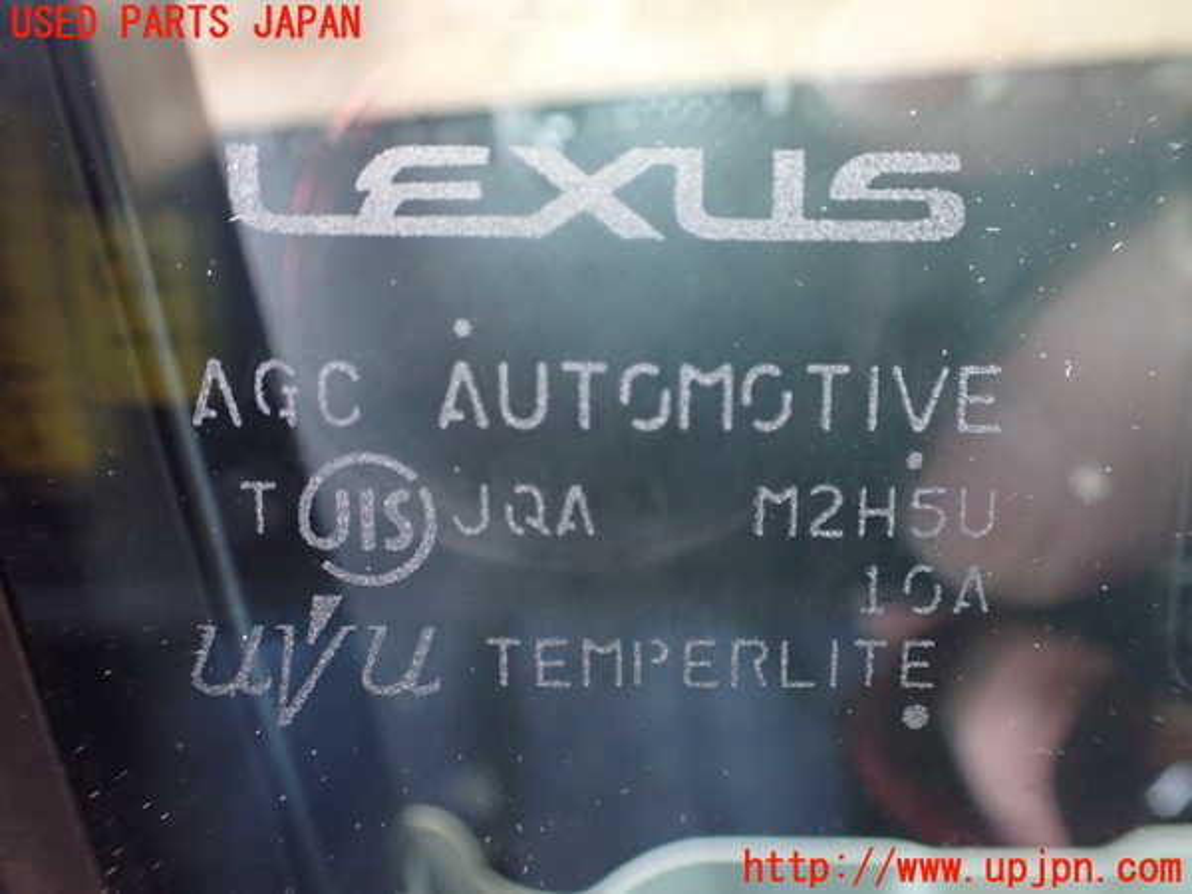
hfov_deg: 60.0
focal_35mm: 30
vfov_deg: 46.8
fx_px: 1033
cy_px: 447
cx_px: 596
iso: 800
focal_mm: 5.4
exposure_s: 1/60
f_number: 2.3
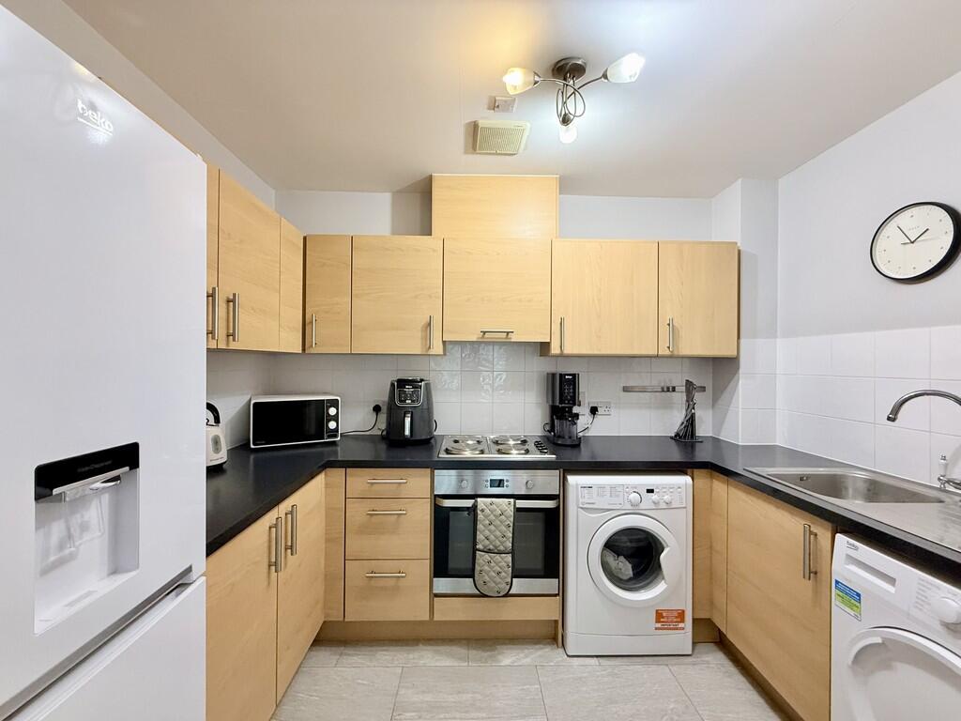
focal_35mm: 14
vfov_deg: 85.7
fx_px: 389
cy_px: 360
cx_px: 480
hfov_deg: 102.1
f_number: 2.2
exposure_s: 1/50
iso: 250
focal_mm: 2.22
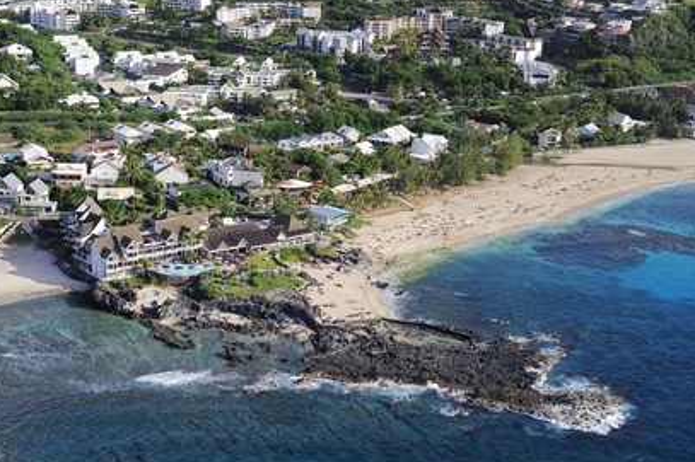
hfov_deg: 31.4
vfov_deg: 21.2
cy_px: 228
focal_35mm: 64
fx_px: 1235
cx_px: 348
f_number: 8
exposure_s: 1/800
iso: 400
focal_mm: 62
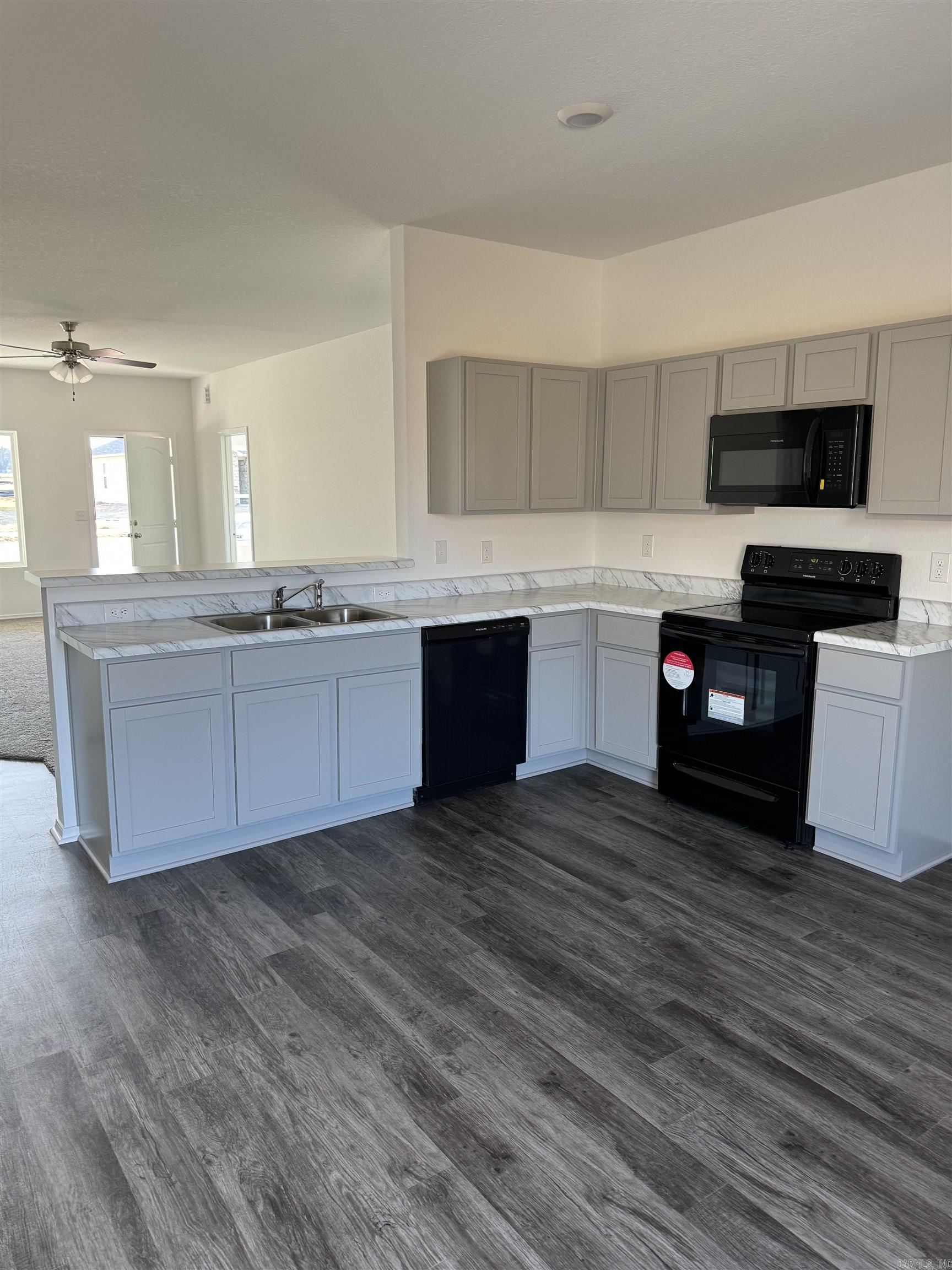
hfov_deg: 56.8
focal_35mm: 24
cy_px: 635
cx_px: 476
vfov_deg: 71.6
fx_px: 880
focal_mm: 6.86
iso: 125
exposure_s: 1/60
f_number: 1.78
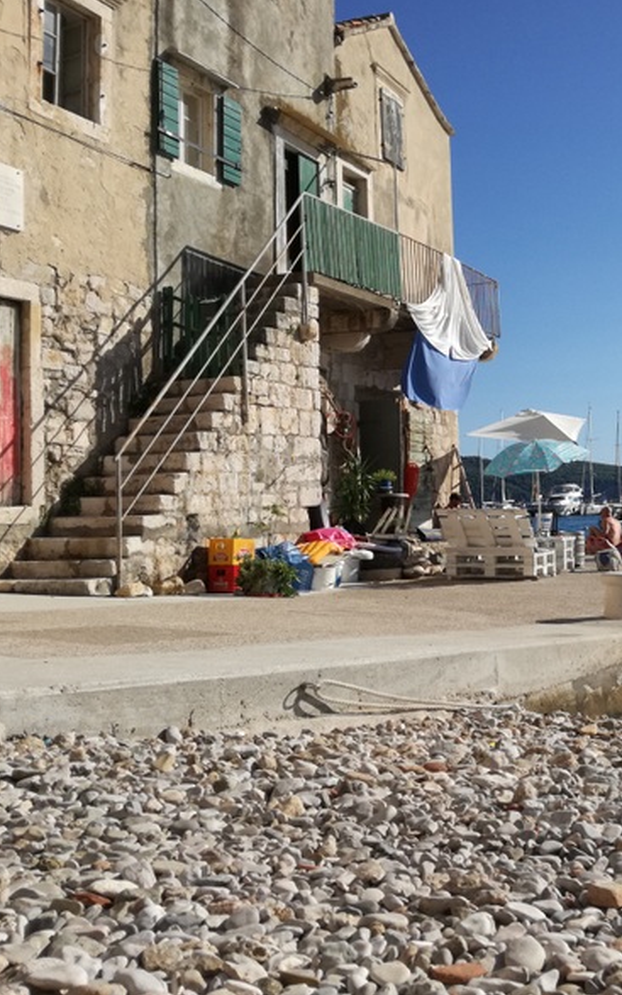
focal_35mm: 39
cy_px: 488
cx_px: 597
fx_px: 1058
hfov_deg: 30.8
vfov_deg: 50.4
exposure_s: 1/1866
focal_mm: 3.79
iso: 50
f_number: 2
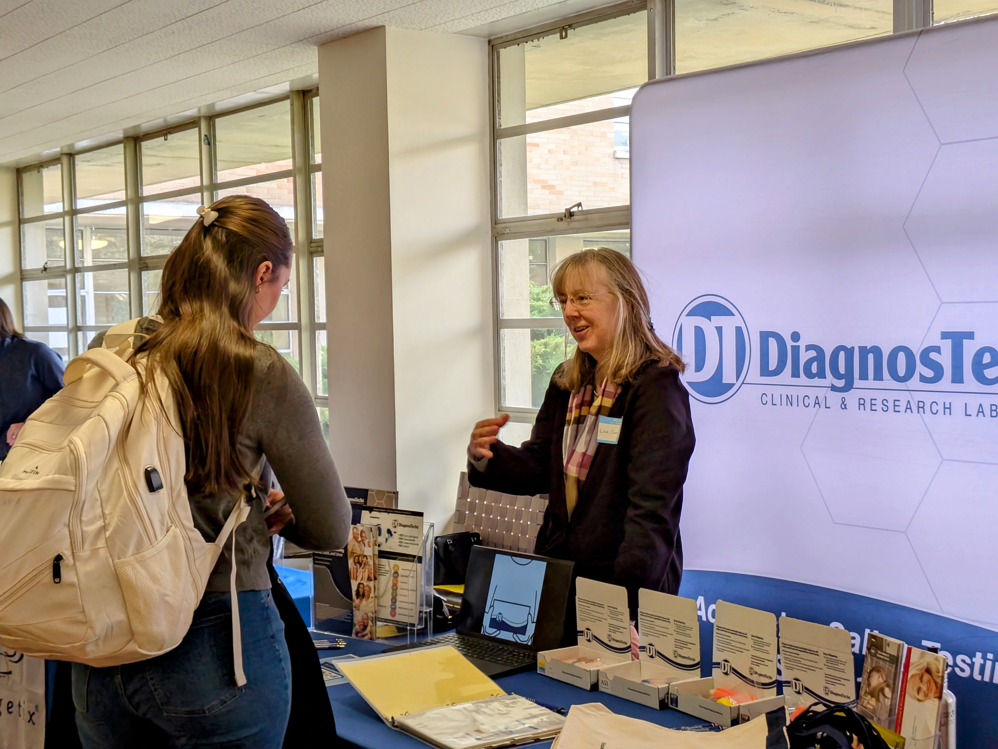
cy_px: 374
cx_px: 499
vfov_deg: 29.7
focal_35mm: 49
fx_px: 1413
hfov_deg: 38.9
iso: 91
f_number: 1.7
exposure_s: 1/120
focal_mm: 4.53
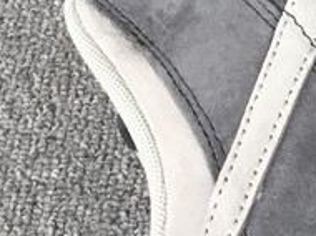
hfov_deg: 12.1
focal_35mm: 147
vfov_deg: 10.0
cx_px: 619
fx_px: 1340
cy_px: -27
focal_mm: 3.3
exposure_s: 1/100
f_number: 2.4
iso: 32
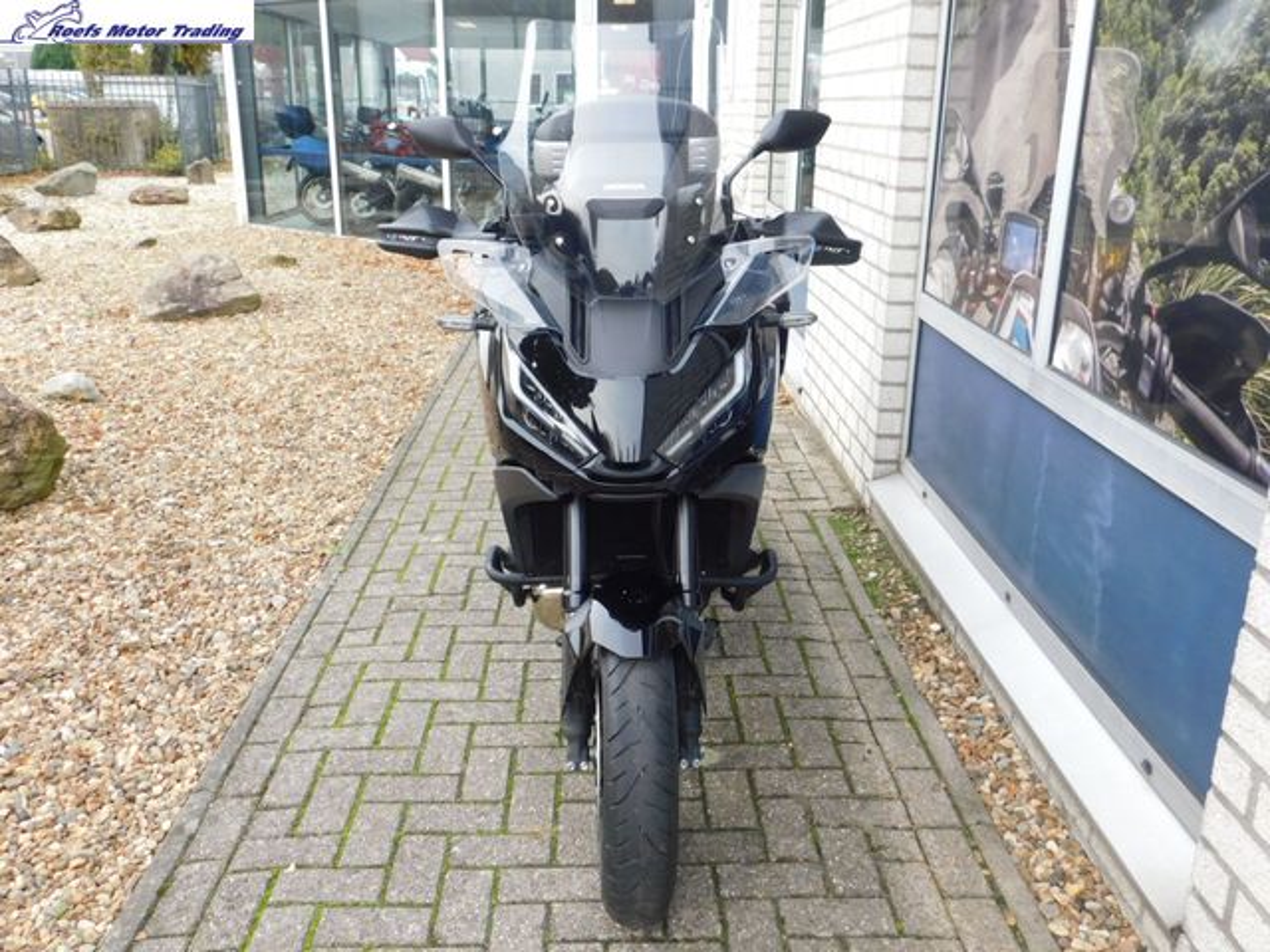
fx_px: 1101
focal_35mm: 30
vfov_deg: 46.8
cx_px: 635
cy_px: 476
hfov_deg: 60.0
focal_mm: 5.3
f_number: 3.2
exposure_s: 1/100
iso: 125
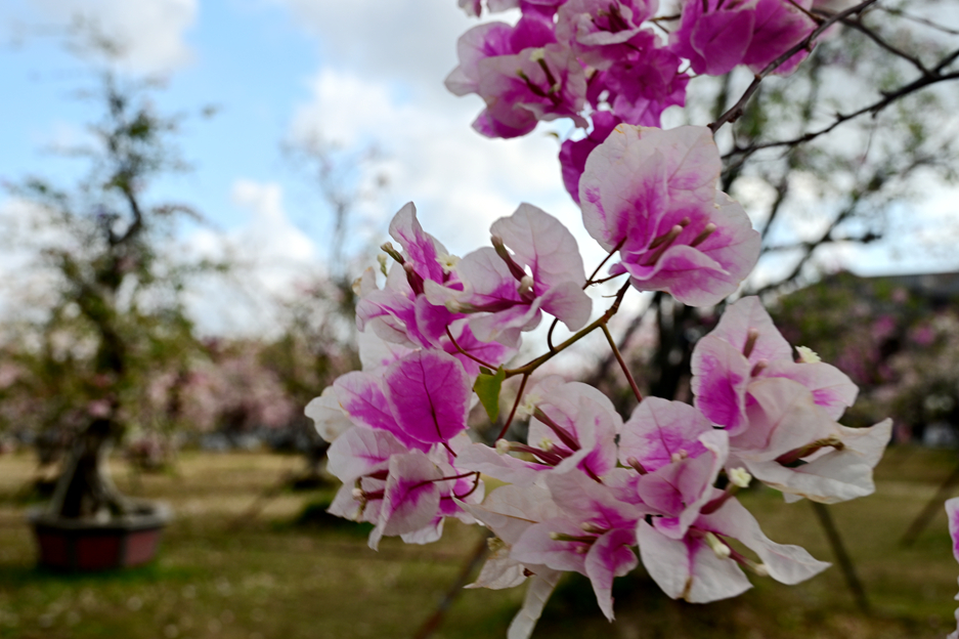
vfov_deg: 32.1
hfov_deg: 46.7
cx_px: 424
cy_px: 329
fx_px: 1109
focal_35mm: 42
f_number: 8
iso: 110
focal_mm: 32.5
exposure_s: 1/160
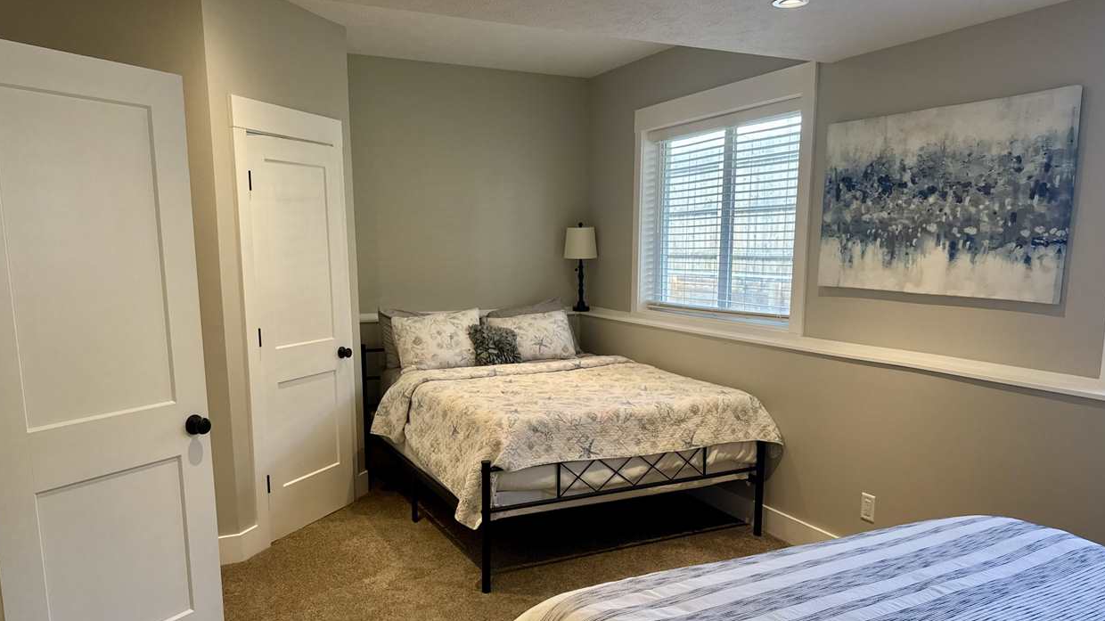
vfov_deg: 42.6
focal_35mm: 27
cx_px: 546
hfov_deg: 69.9
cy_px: 382
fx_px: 791
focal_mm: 6.76
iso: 125
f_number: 1.78
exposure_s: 1/120
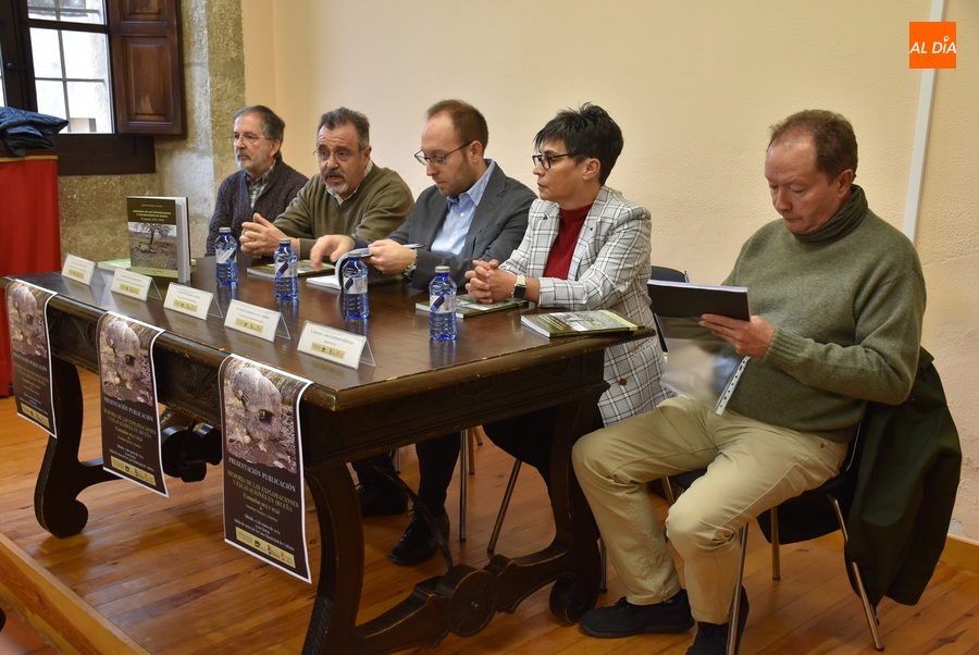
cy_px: 328
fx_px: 1062
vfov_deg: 34.3
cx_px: 490
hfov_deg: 49.5
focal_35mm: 39
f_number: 4
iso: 400
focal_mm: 26
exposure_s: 1/60
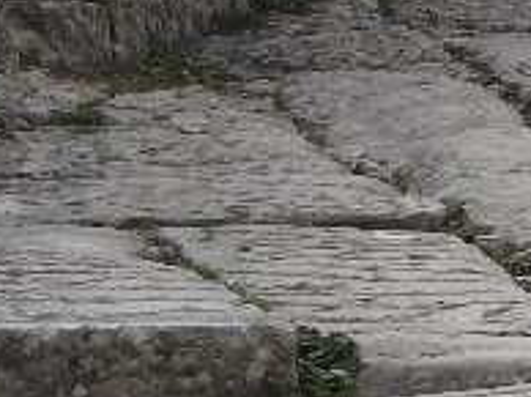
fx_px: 7599
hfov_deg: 3.9
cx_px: 1210
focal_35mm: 496
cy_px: -227
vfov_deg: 3.0
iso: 100
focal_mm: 14.3
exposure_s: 1/400
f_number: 4.5
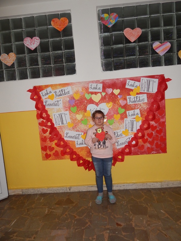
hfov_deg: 58.9
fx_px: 160
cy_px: 120
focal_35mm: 23
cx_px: 90
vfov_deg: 73.9
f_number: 3
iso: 200
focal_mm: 4
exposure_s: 1/30
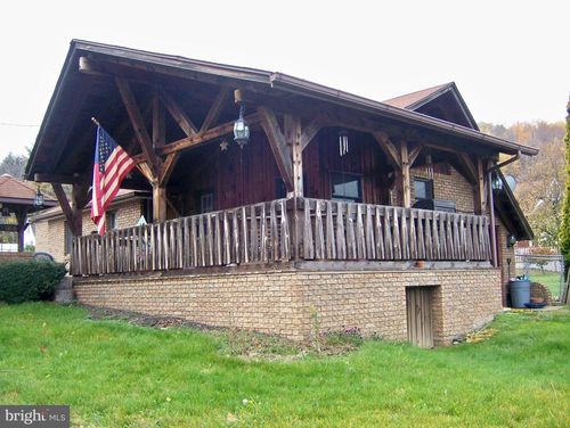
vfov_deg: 39.7
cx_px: 285
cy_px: 214
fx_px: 593
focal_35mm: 36
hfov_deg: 51.3
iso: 80
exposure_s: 1/200
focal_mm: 6
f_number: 2.8
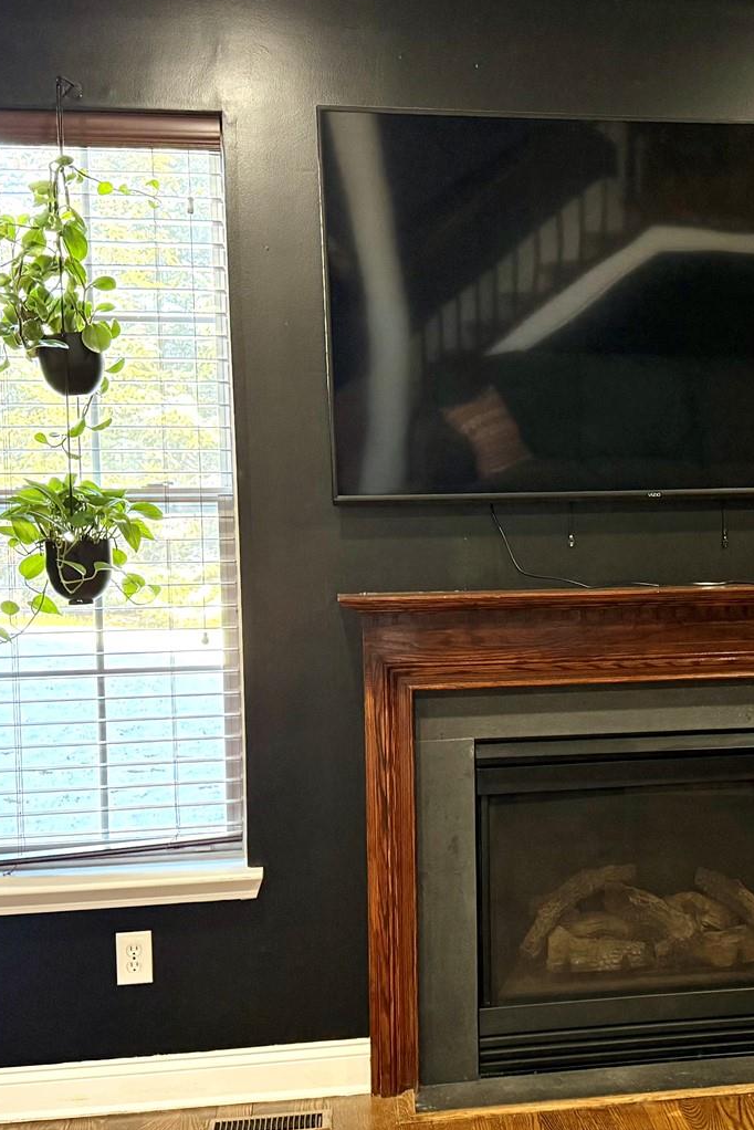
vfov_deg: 39.6
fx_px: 1570
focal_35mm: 50
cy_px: 584
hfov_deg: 26.3
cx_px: 640
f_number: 1.78
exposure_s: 1/60
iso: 320
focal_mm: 6.76
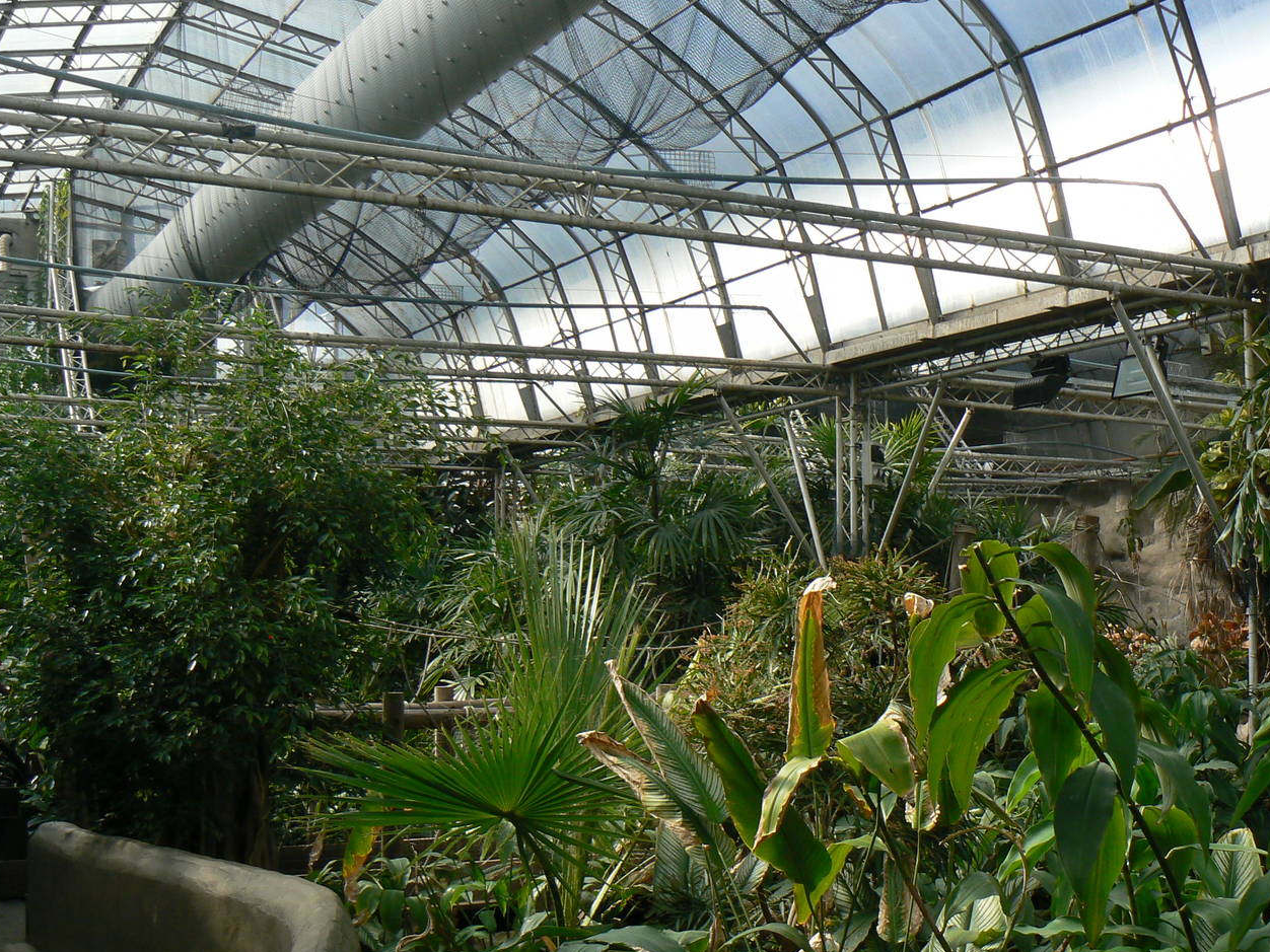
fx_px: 1688
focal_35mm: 46
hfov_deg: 41.1
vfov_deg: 31.5
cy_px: 552
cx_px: 739
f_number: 5.6
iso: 80
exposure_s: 1/200
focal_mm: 6
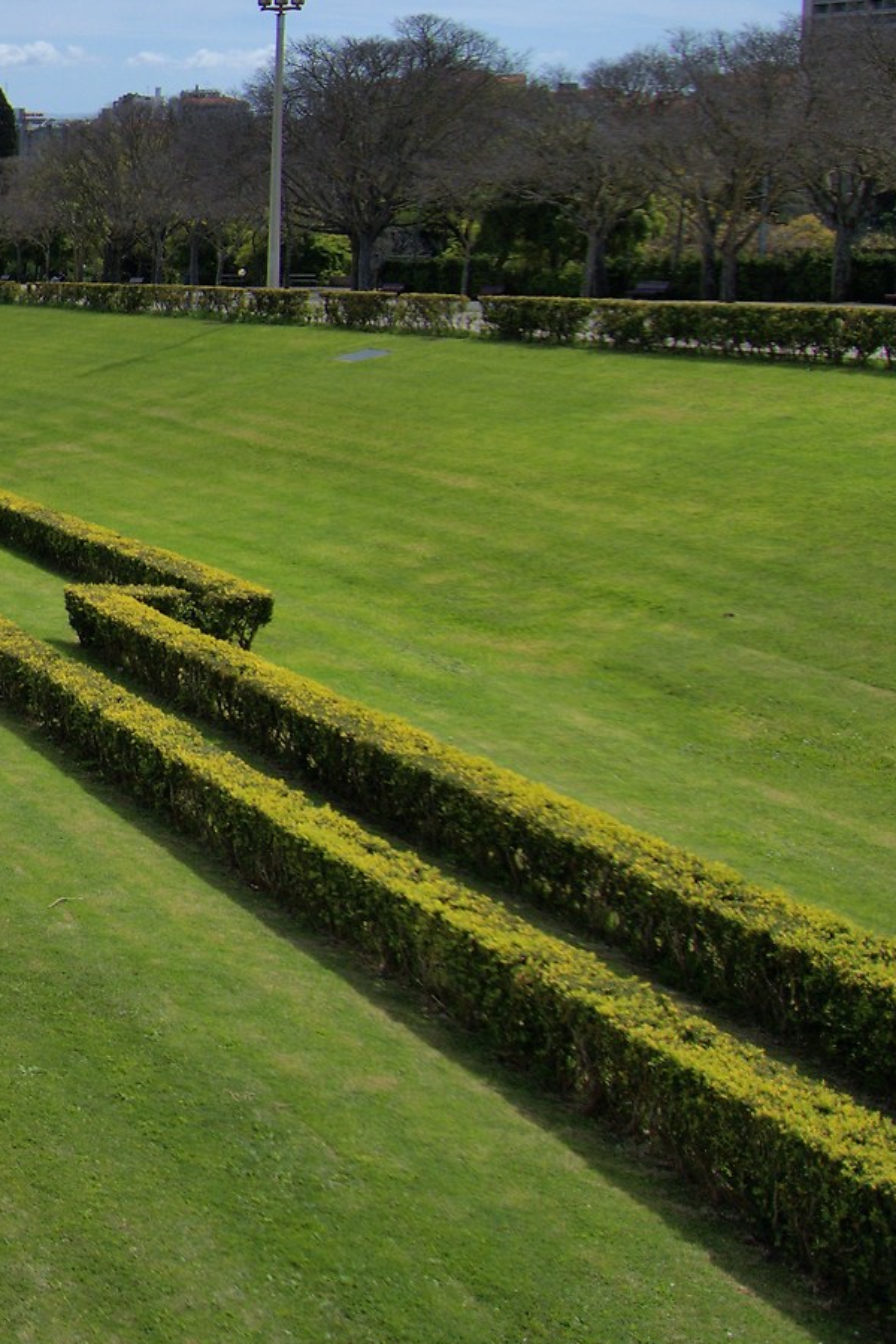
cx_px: -676
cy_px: 308
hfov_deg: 20.6
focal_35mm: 48
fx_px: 1792
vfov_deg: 39.8
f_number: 4
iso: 100
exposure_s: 1/1250
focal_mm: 12
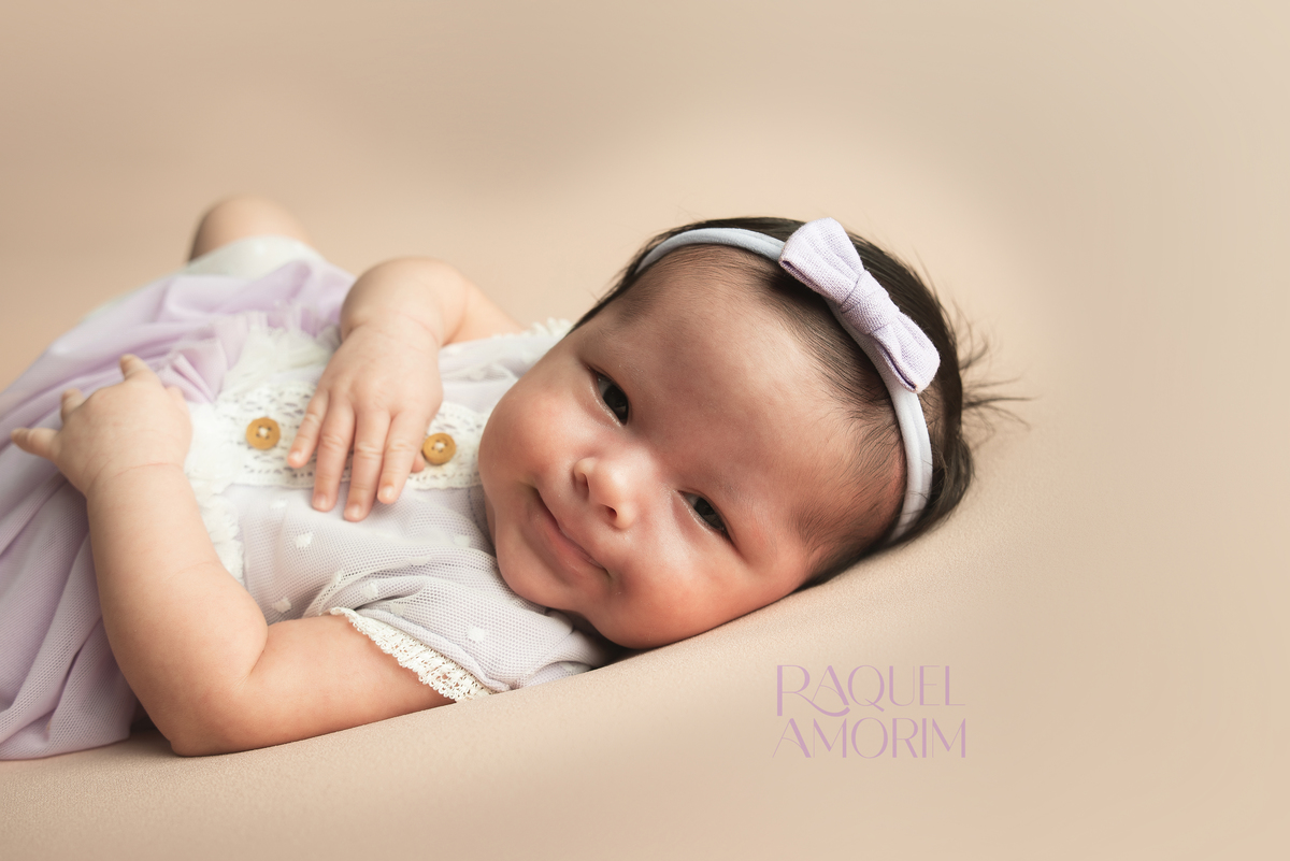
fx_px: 1255
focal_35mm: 35
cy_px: 430
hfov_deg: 54.4
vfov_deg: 37.9
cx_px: 645
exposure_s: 1/125
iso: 160
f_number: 4
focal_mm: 35
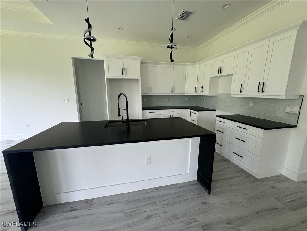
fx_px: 124
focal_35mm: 14
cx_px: 154
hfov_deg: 102.1
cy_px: 116
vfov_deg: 85.7
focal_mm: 2.22
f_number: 2.2
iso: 100
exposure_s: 1/99
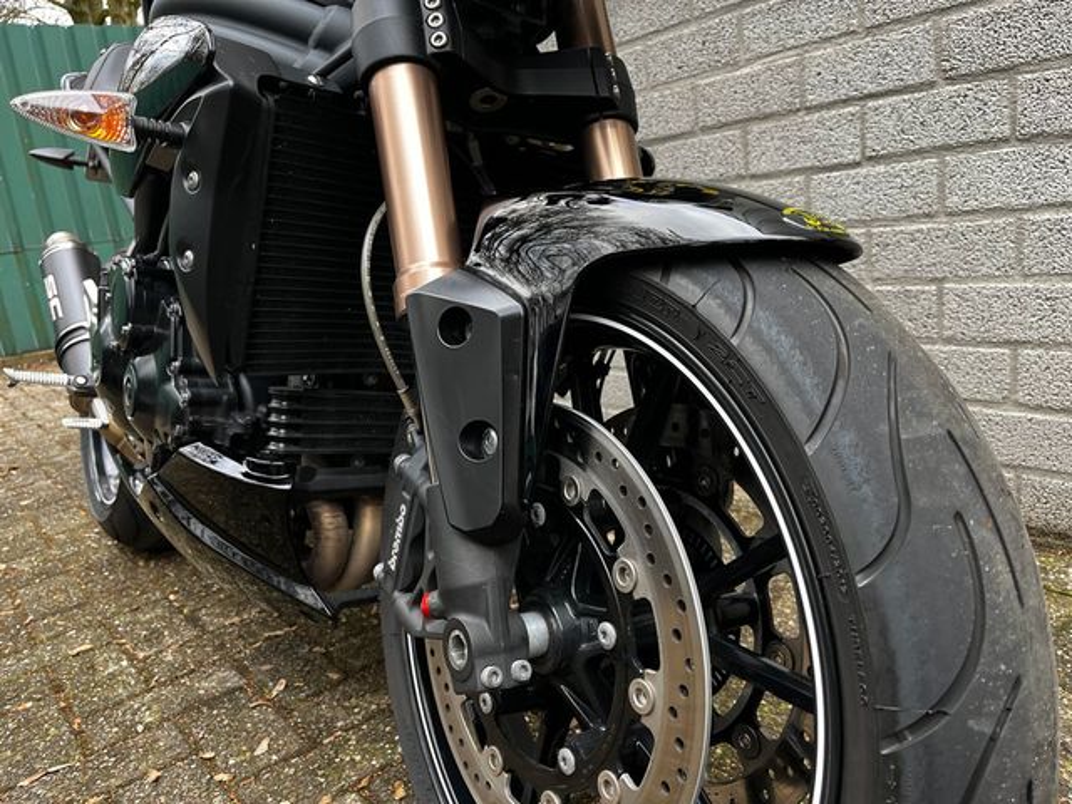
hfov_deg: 67.3
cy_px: 402
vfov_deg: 53.1
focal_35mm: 26
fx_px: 805
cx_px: 536
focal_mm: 5.1
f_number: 1.6
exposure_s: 1/111
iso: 125
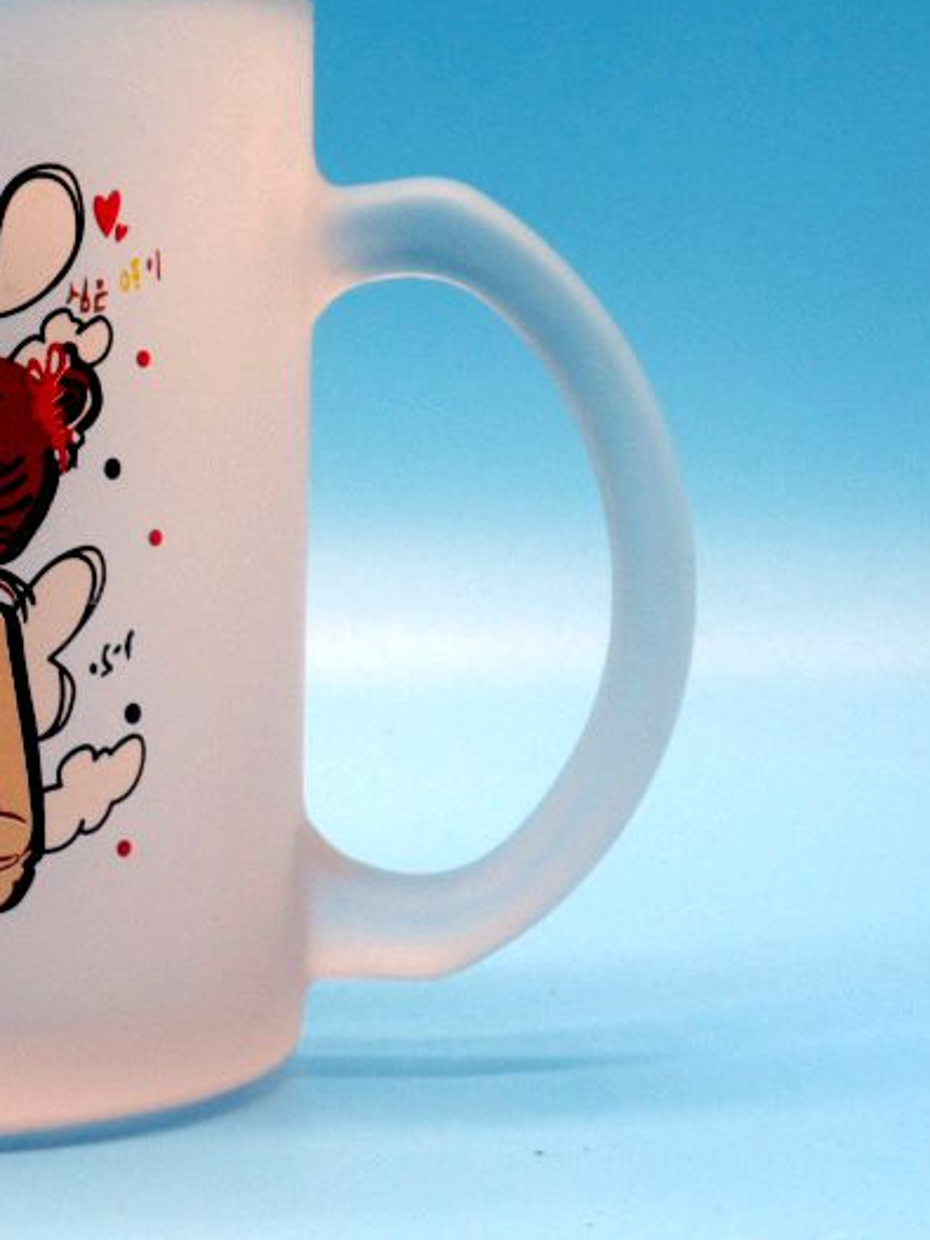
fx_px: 3691
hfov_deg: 14.1
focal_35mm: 103
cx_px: -61
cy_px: 624
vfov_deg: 19.1
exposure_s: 1/90
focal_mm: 8.7
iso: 80
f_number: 6.3
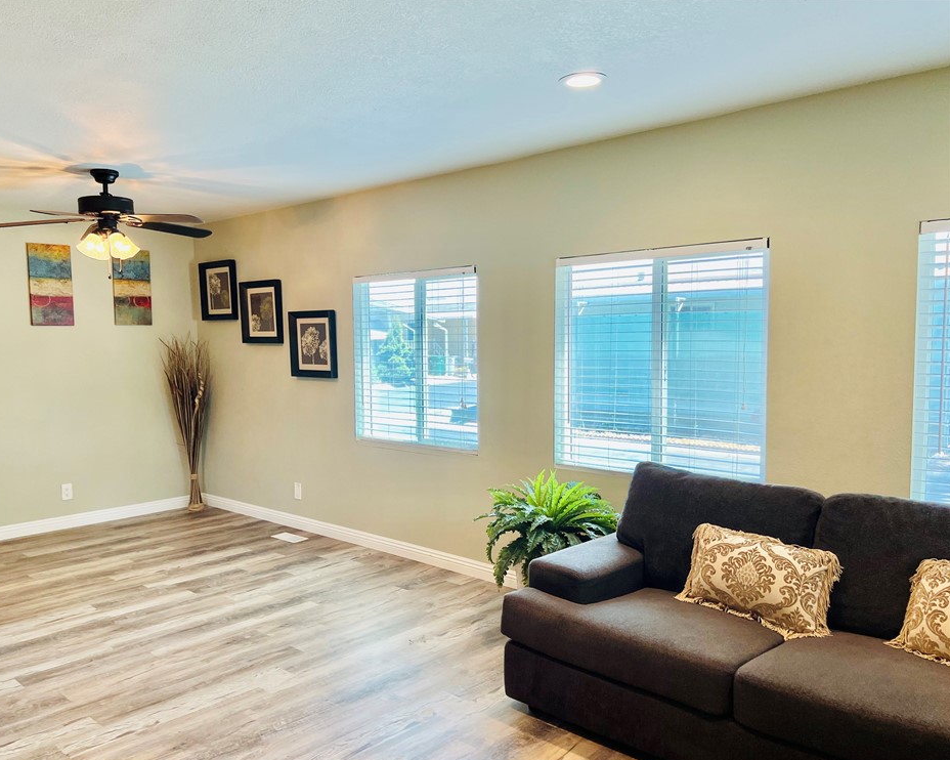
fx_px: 787
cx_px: 431
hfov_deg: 62.1
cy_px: 390
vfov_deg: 51.5
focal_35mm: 28
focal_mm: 5.7
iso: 80
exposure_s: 1/120
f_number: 1.5
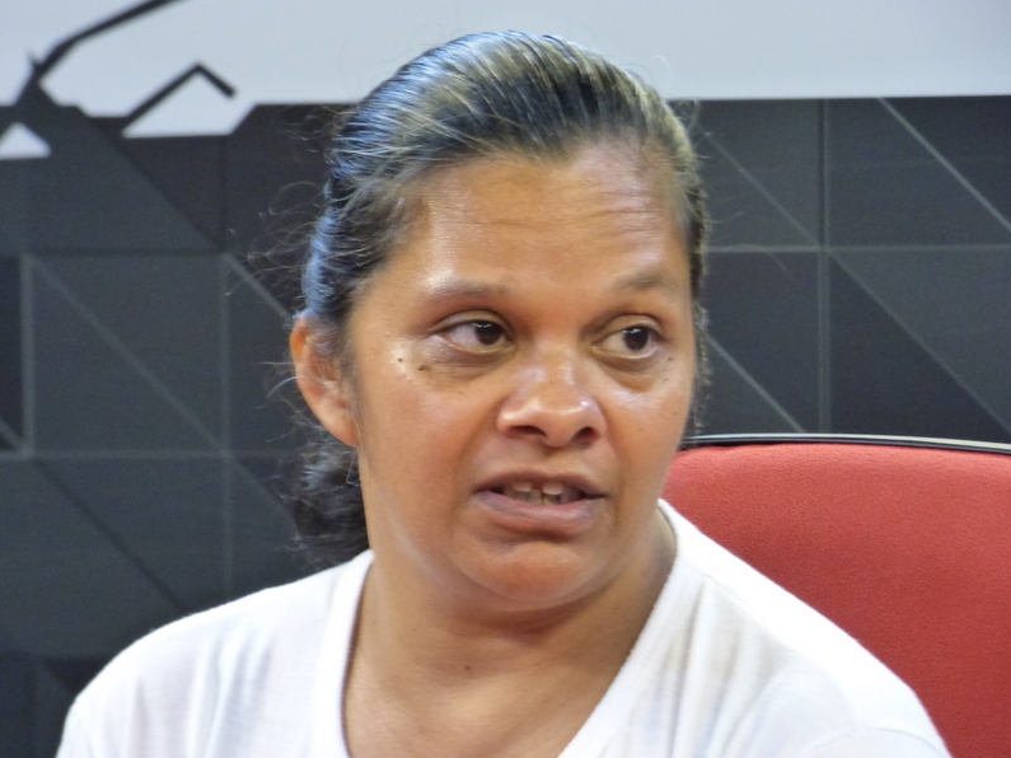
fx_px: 9111
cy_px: 378
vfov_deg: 4.8
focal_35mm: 312
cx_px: 507
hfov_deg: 6.4
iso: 1250
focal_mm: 55.44
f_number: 5.6
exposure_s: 1/25
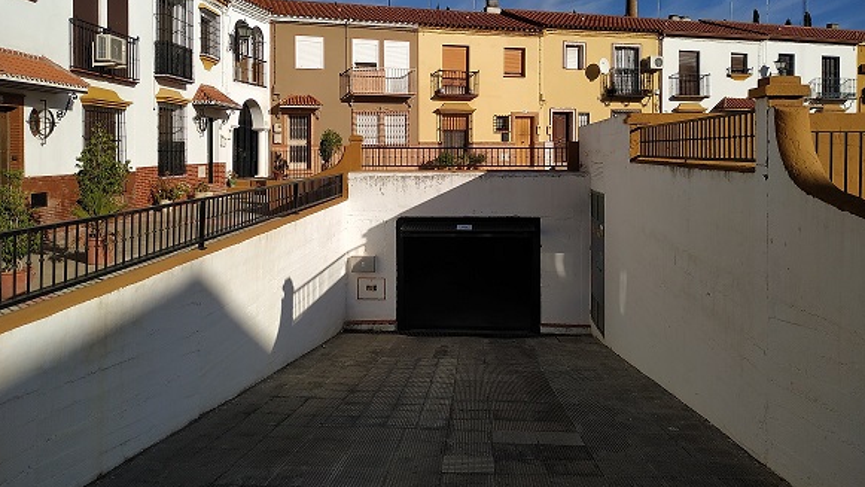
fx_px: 619
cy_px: 162
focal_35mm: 27
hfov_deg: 69.8
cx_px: 439
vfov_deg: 42.3
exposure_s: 1/4108
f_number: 1.9
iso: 100
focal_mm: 3.94
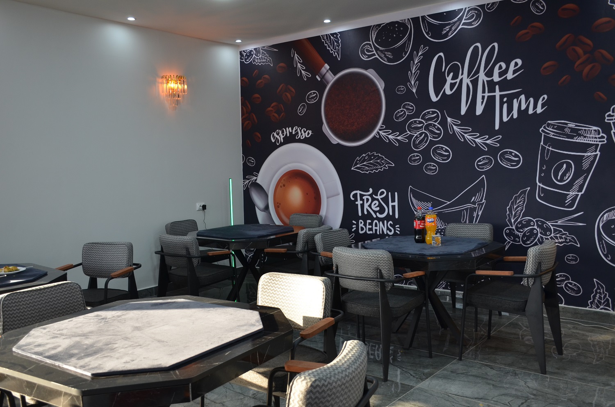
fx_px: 588
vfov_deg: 38.2
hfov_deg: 55.2
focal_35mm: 34
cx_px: 308
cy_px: 204
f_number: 5
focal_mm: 23
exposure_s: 1/100
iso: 400
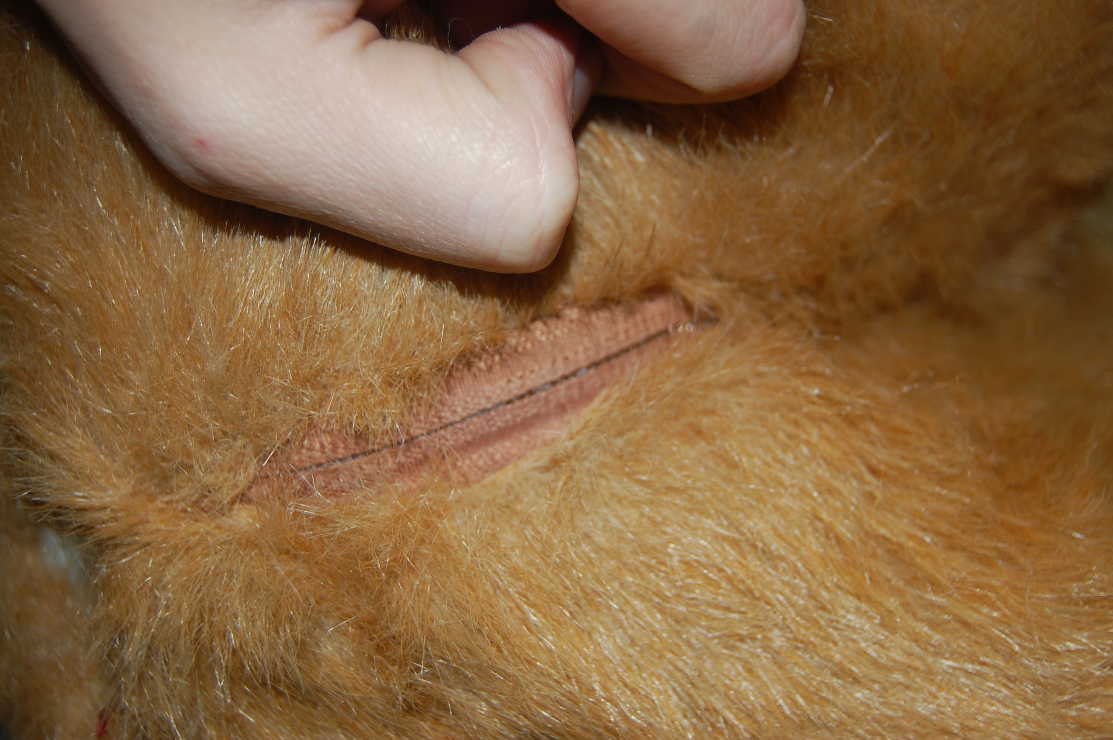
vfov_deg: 31.8
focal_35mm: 42
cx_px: 556
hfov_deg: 46.4
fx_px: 1297
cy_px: 370
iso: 250
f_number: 4.2
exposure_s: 1/60
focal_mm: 28
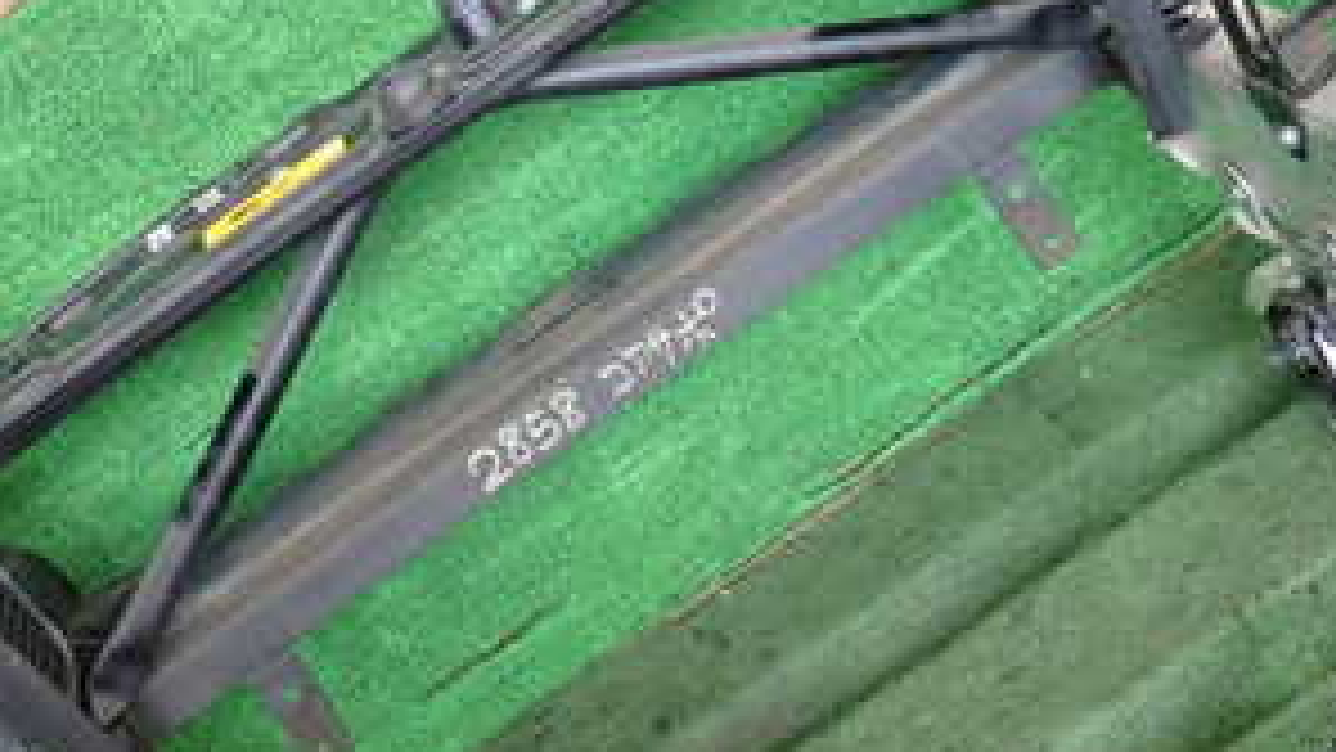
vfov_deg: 21.8
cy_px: 491
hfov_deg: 37.8
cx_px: 697
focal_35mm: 55
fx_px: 1948
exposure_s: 1/125
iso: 160
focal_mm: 4.5
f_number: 2
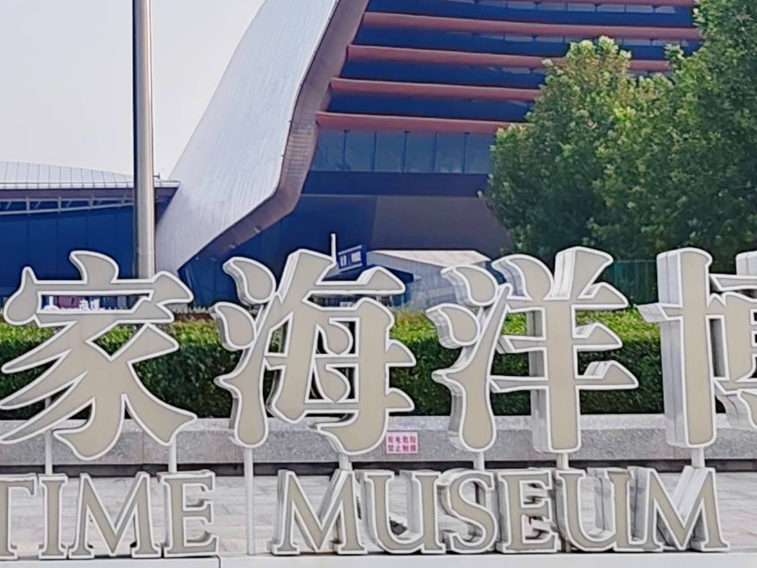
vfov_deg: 12.4
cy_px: -132
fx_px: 2537
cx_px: 124
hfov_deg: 16.8
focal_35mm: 116
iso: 50
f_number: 1.8
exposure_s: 1/490
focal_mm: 6.14
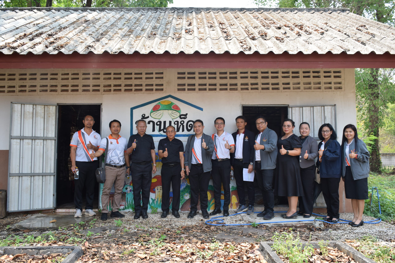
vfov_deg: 40.0
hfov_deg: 57.2
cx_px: 198
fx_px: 362
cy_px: 132
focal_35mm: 33
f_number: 5.6
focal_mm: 22
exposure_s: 1/250
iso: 250
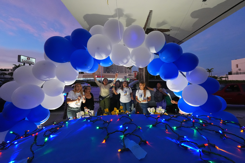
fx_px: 95
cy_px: 82
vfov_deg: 81.2
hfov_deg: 104.2
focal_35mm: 14
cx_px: 122
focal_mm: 14
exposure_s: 1/50
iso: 6400
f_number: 13
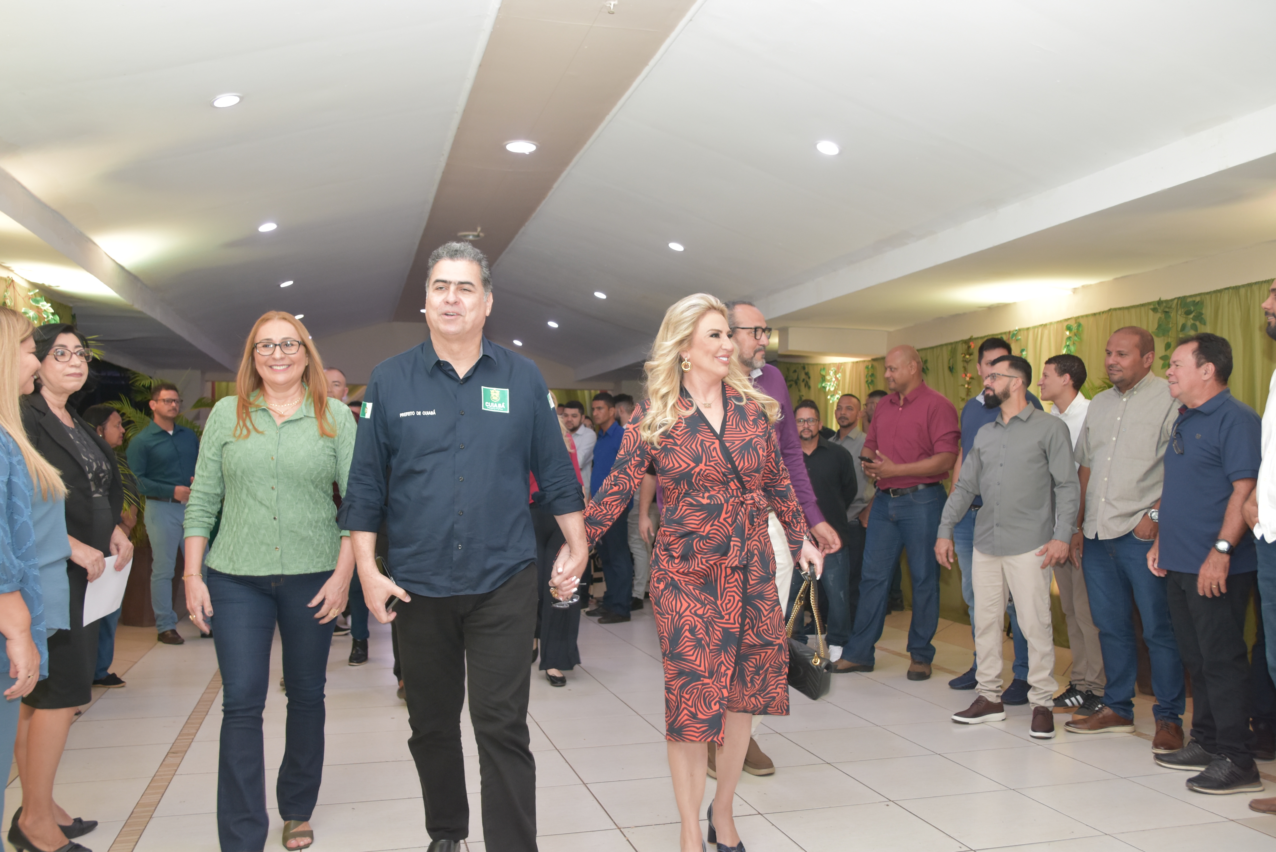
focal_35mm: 28
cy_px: 426
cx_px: 638
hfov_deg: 64.5
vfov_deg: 45.7
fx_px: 1010
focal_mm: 19
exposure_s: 1/60
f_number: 4
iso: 720
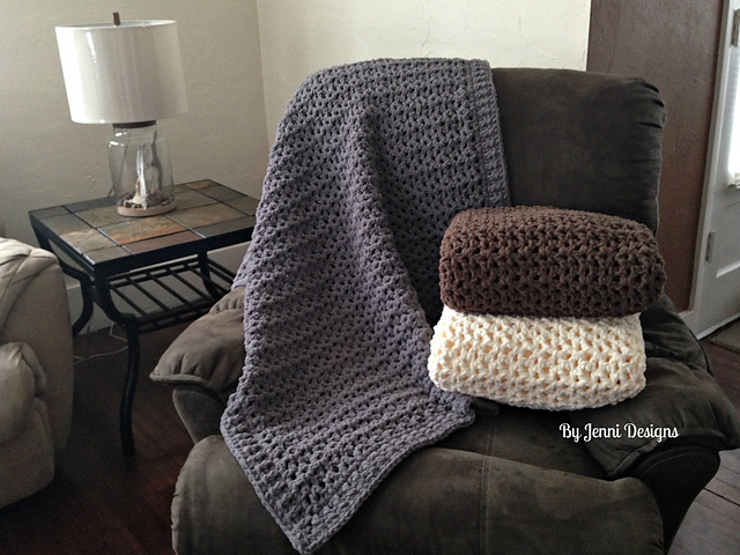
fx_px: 705
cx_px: 370
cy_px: 278
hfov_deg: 55.4
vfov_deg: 42.9
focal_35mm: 33
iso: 200
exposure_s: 1/20
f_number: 2.4
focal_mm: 4.12
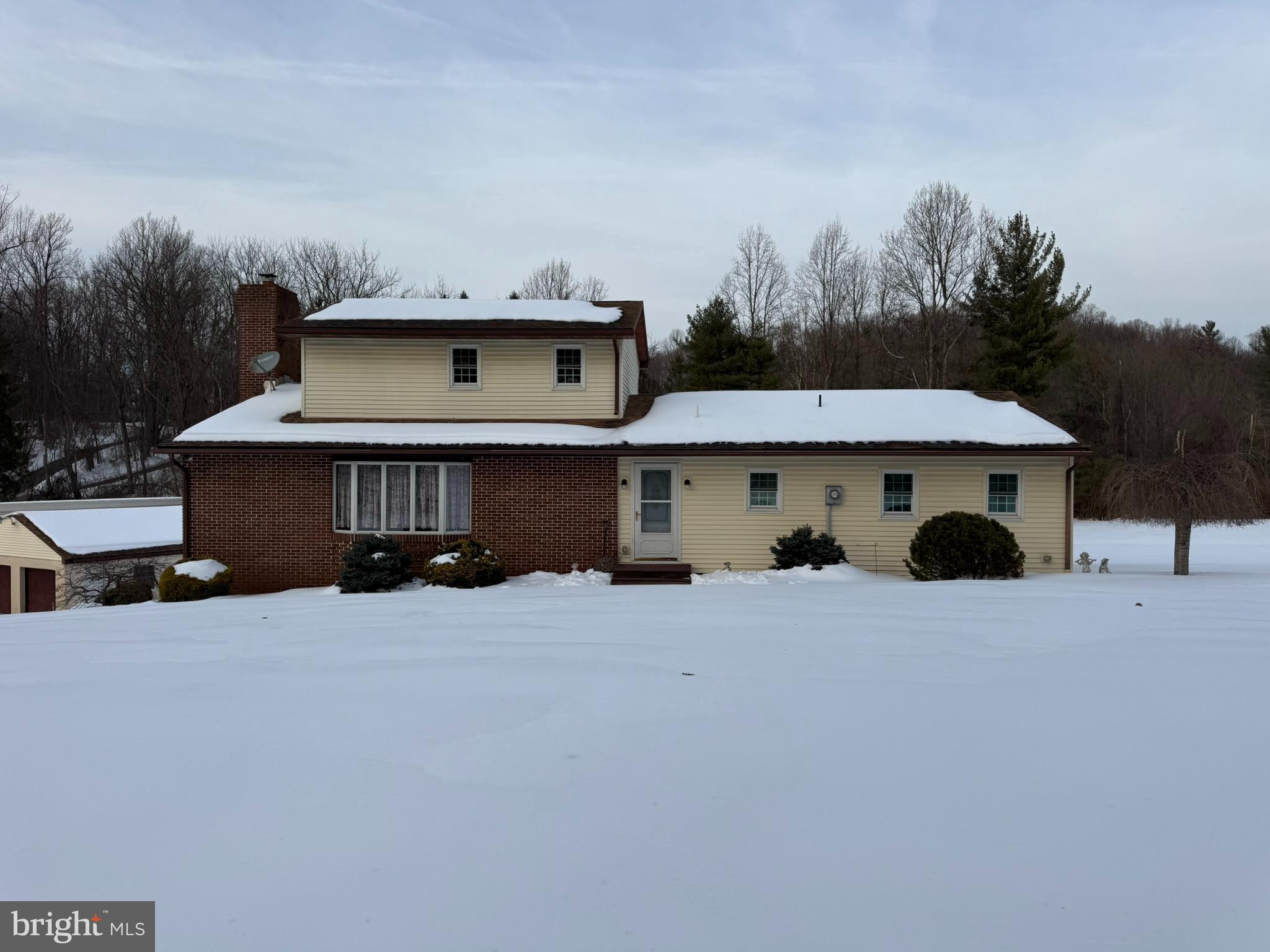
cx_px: 635
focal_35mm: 24
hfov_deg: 71.6
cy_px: 476
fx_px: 881
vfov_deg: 56.8
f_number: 1.78
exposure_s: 1/2801
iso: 80
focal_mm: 6.76
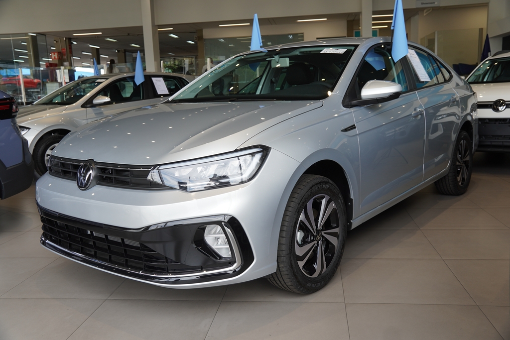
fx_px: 489
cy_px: 170
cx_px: 255
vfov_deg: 38.4
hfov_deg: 55.1
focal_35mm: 34
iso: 100
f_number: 4
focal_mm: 23
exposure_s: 1/160
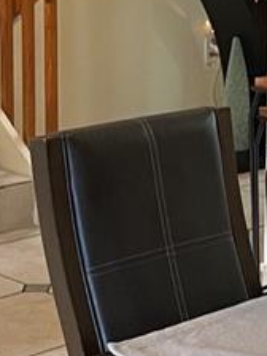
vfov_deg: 14.2
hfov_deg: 10.5
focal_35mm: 139
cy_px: 145
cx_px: 323
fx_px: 1430
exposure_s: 1/60
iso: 160
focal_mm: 5.1
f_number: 1.6
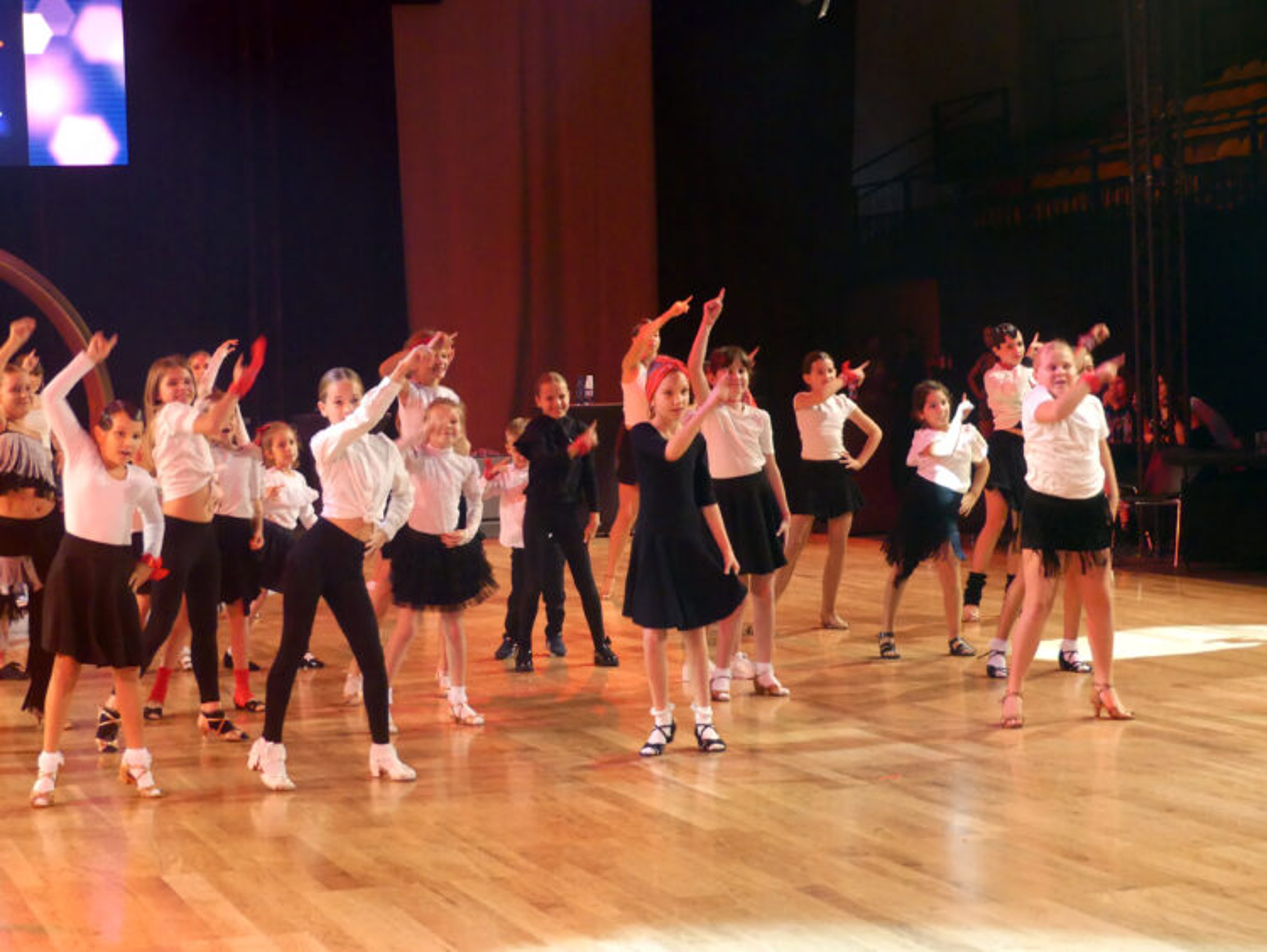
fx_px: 2966
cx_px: 634
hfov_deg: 24.1
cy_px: 476
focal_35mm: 81
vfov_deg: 18.2
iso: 640
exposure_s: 1/80
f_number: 2.8
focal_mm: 14.5
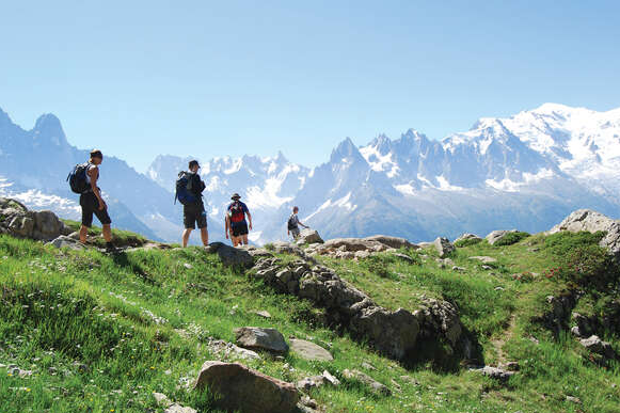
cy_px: 203
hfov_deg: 58.7
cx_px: 304
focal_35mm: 32
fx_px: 551
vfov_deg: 41.1
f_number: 7.1
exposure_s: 1/200
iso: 100
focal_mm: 20
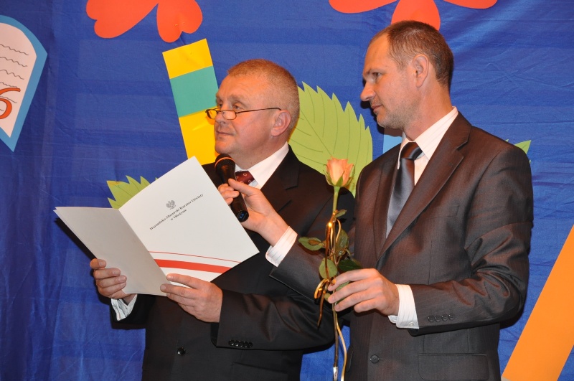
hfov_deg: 16.1
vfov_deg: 10.7
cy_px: 190
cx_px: 287
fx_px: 2030
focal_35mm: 128
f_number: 6.3
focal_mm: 85
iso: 1000
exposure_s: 1/60
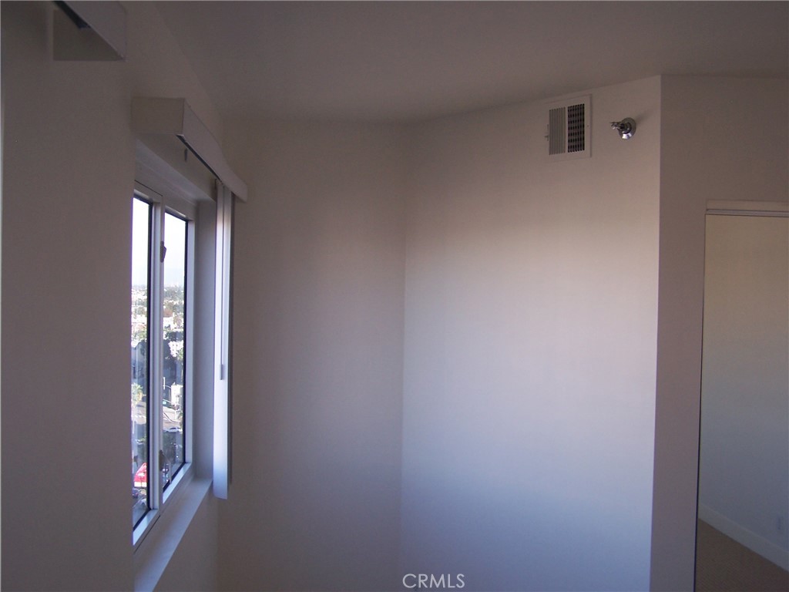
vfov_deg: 37.7
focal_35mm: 38
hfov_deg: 49.0
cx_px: 394
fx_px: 866
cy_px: 296
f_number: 2.8
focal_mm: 6.3
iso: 80
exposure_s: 1/100
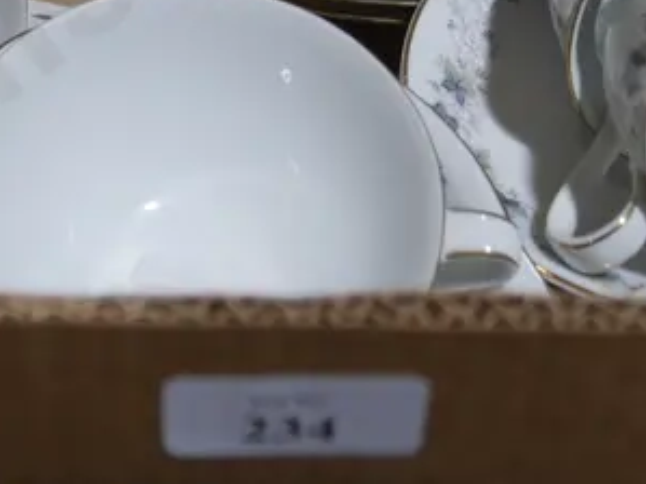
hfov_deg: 20.4
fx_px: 1791
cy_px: -152
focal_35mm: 96
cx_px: 266
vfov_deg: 14.7
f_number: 3.5
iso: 200
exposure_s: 1/125
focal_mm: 14
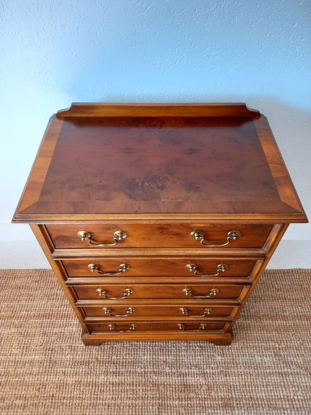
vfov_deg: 69.4
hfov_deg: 54.9
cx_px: 156
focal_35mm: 25
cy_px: 208
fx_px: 299
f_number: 2
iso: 250
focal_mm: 4.6
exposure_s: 1/33
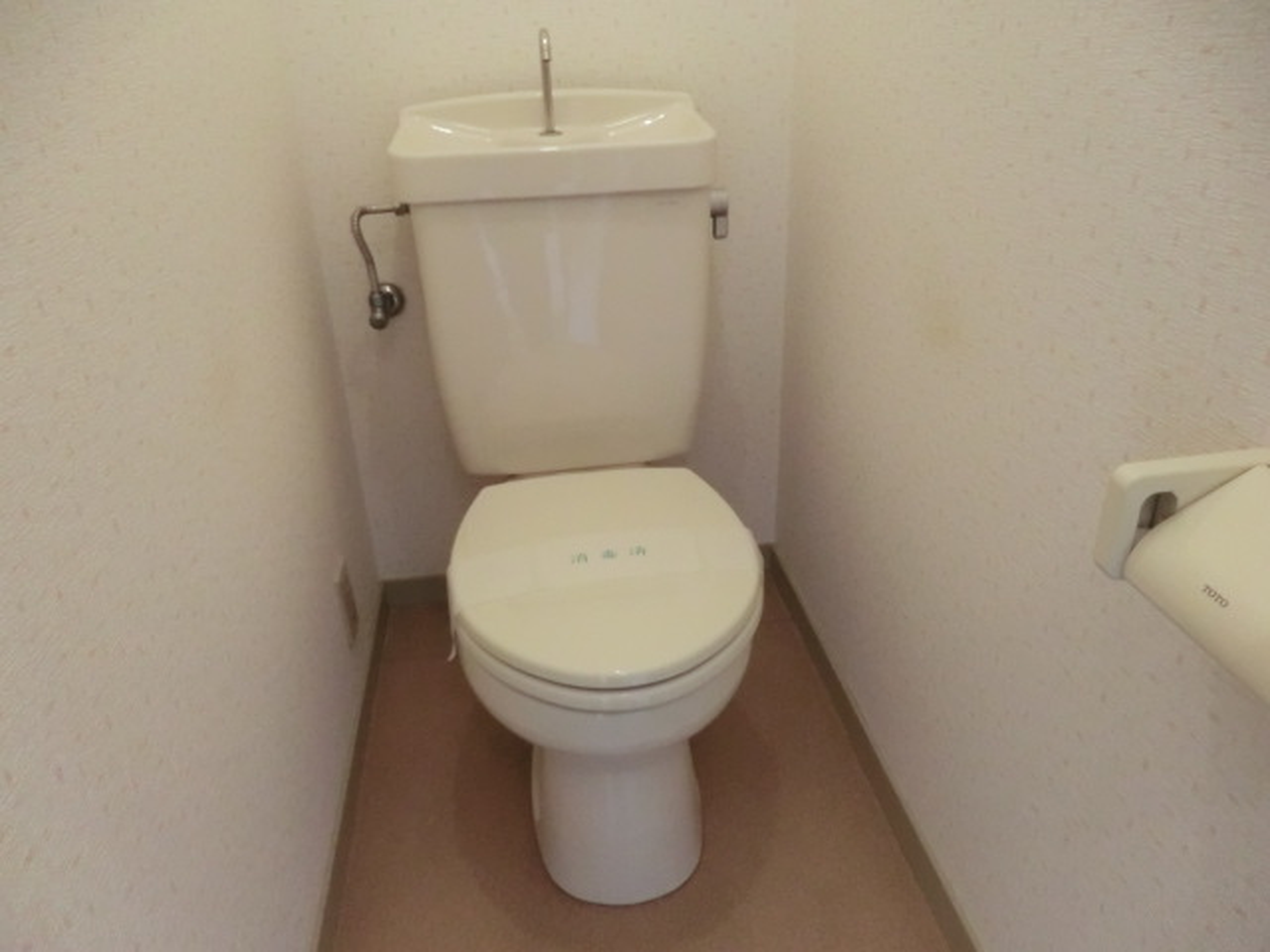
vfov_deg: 56.8
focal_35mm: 24
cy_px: 476
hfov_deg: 71.6
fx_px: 881
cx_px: 635
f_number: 3.2
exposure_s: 1/60
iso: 500
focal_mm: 4.3
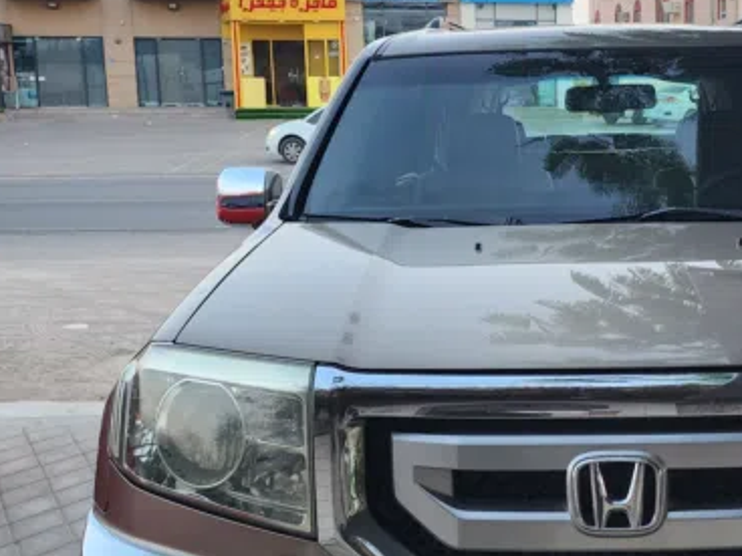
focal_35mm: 40
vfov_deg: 36.0
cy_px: 268
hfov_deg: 44.3
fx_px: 857
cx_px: 603
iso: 250
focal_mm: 6.4
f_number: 1.8
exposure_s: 1/180
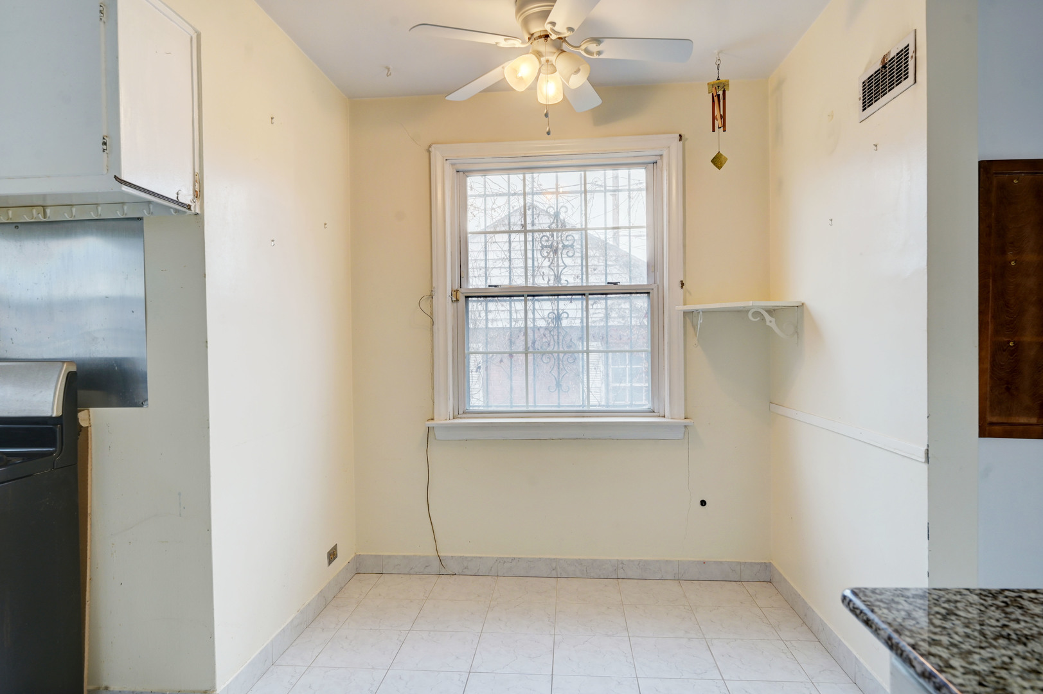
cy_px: 347
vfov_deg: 59.4
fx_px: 608
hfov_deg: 81.2
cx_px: 522
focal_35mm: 21
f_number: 8
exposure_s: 1/60
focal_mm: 21
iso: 400
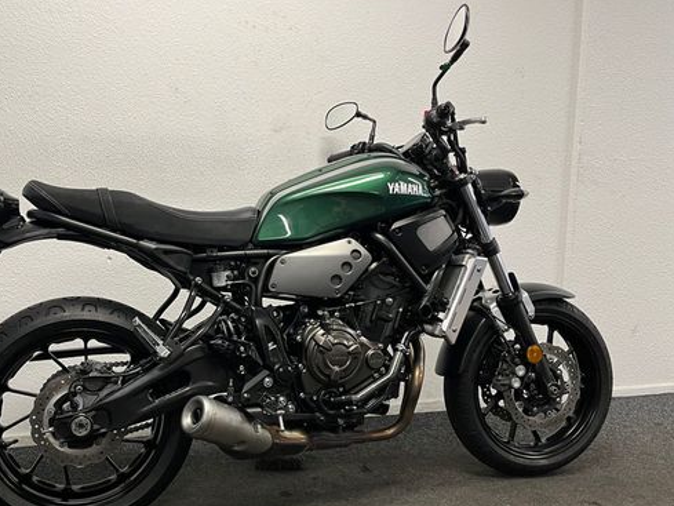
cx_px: 259
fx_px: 662
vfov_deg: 41.6
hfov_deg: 53.4
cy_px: 299
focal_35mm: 34
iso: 80
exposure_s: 1/50
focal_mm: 5.1
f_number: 1.6
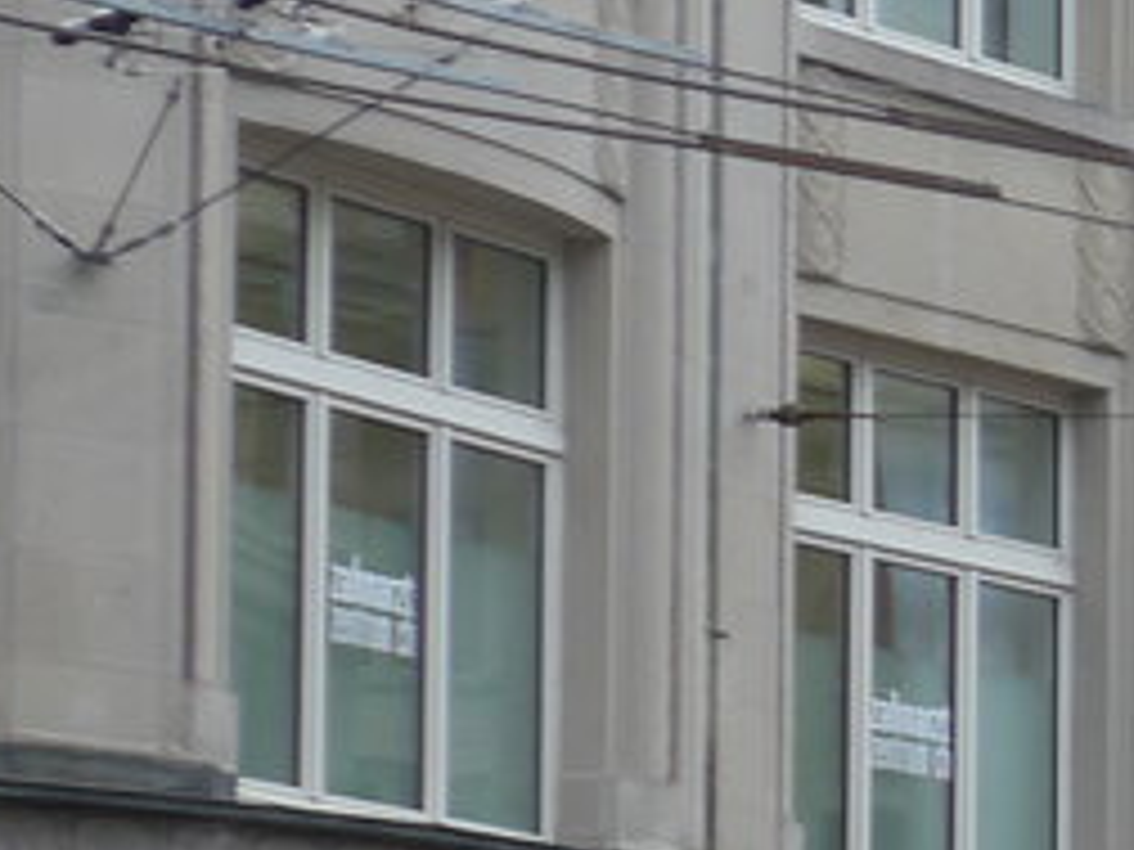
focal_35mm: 295
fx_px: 9664
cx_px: 2578
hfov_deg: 6.4
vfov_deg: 5.0
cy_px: 1048
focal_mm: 12.7
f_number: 3.7
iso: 80
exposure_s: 1/250
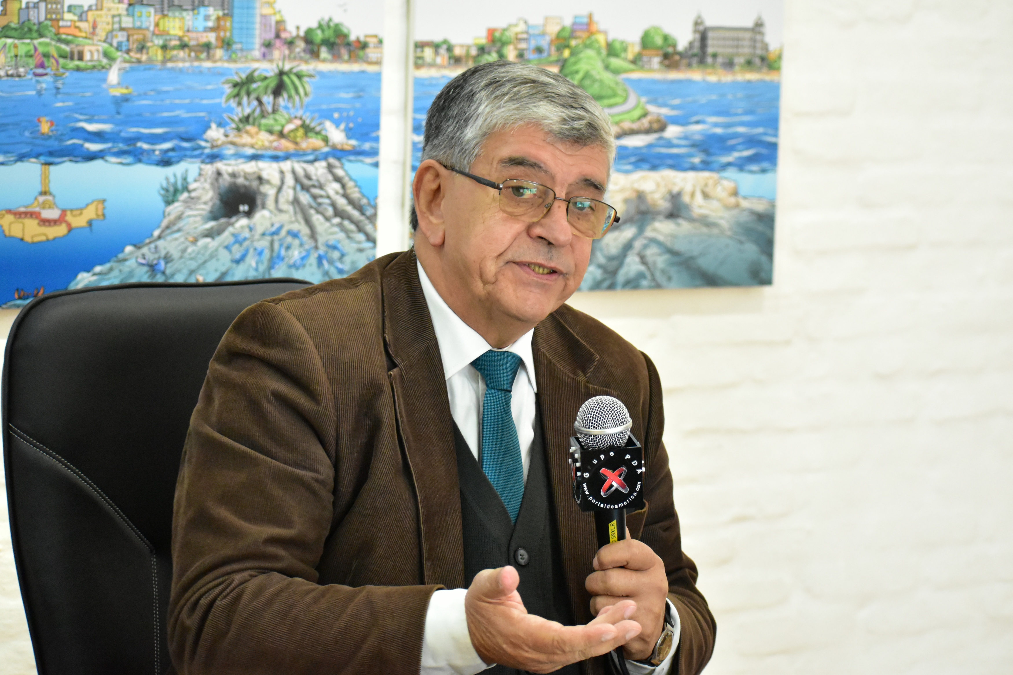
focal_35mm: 105
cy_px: 338
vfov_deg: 13.0
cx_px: 506
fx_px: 2954
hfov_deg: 19.5
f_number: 4.5
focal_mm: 70
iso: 6400
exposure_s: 1/160
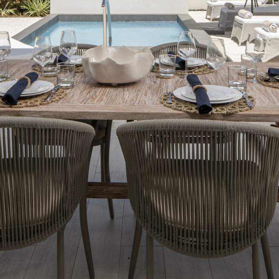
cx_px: 98
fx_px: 456
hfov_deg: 33.8
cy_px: -44
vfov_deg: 29.8
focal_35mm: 50
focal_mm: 14
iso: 100
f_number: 11
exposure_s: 1/160
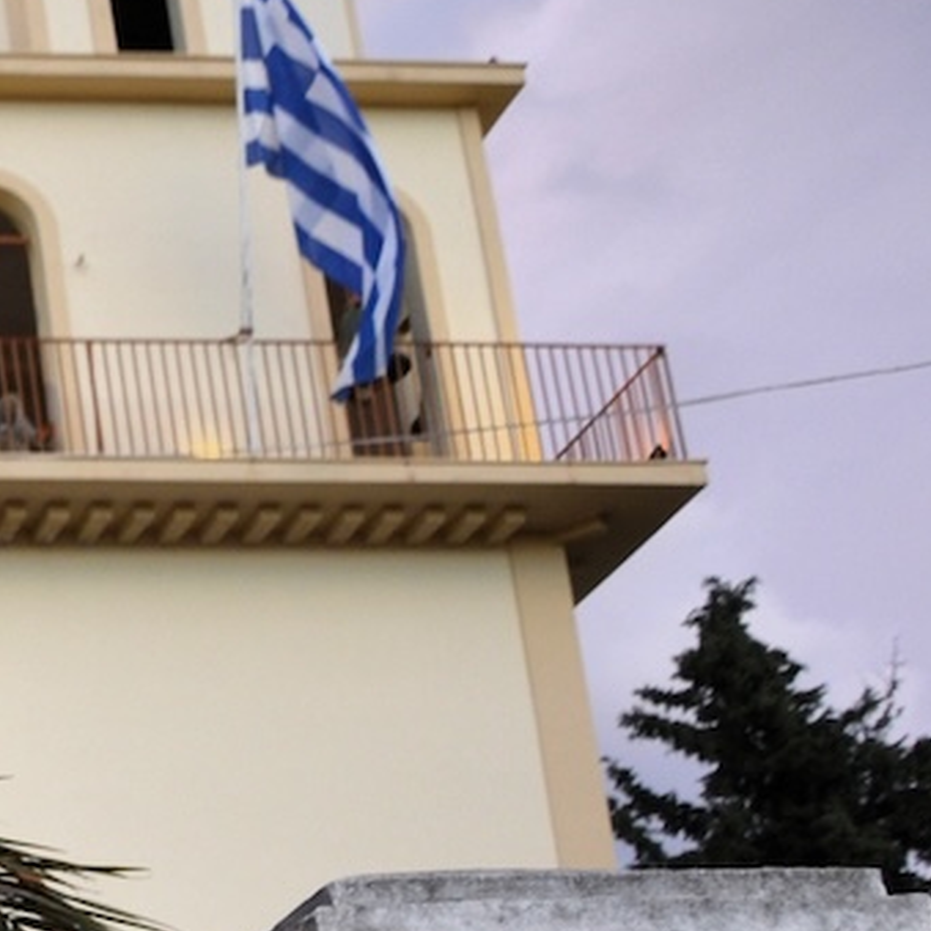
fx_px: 5130
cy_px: 998
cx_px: -794
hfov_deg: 9.8
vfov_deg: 10.3
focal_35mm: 169
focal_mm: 35
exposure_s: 1/80
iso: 400
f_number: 4.5
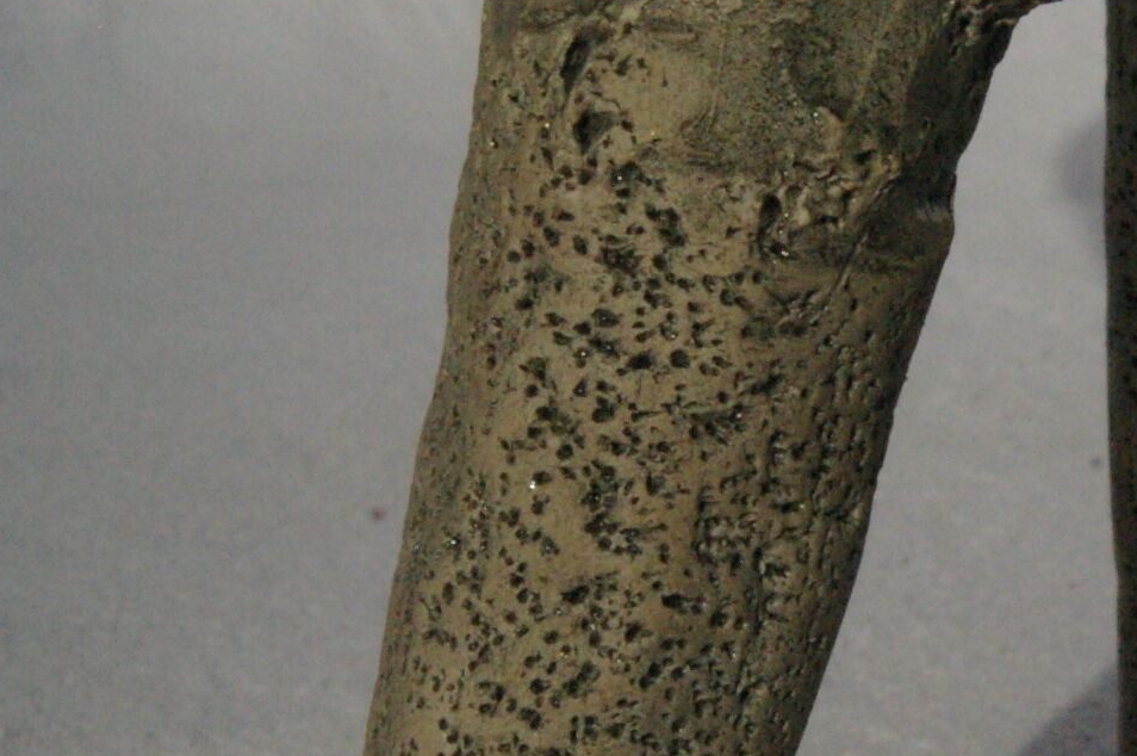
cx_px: 1108
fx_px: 3881
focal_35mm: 123
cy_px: 550
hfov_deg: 16.4
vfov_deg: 11.1
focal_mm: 26
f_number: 16
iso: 1600
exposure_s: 1/1000
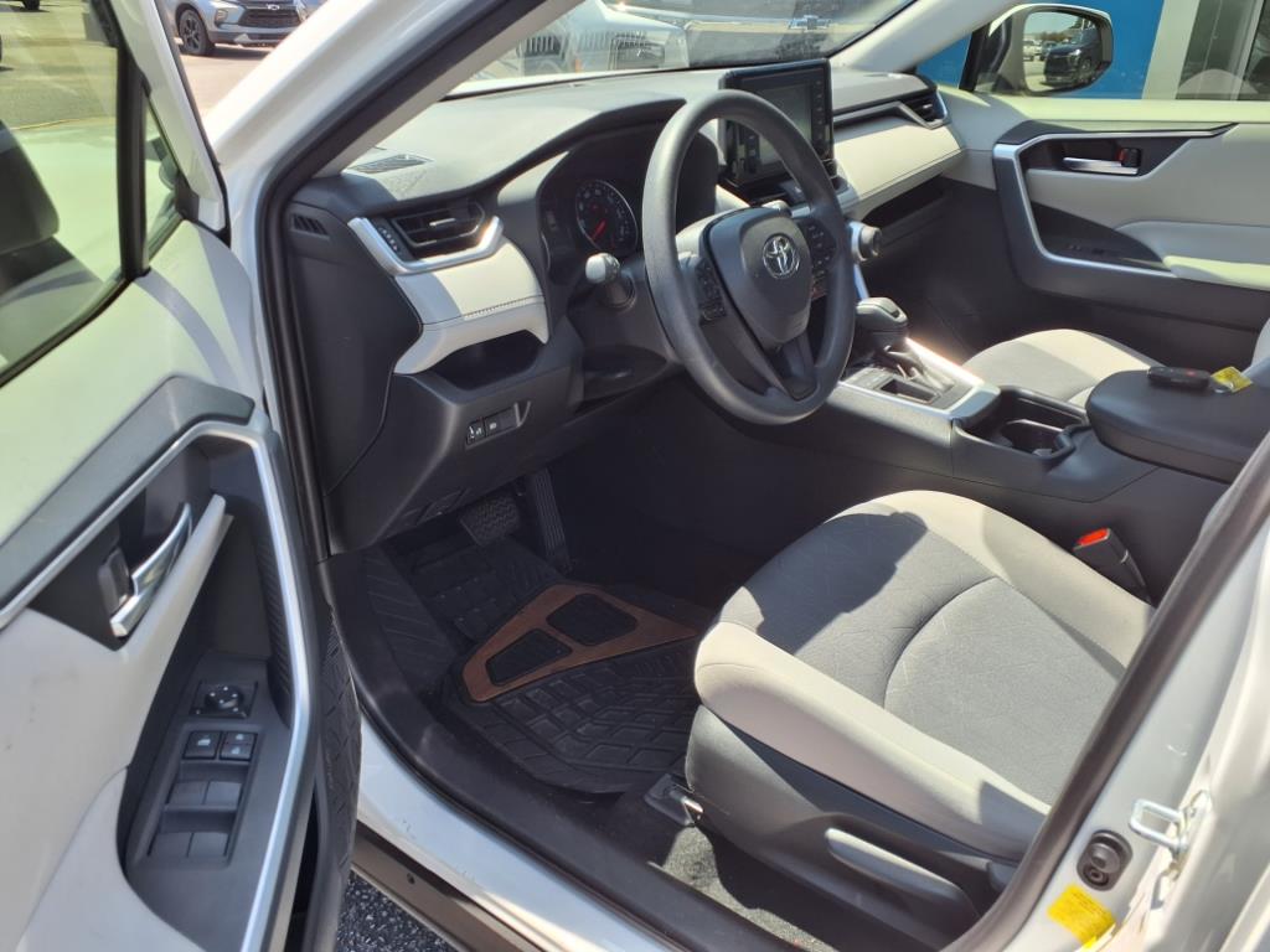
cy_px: 476
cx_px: 635
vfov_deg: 51.4
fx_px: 991
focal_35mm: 27
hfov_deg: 65.3
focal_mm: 3.58
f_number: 1.9
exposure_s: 1/526
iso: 40
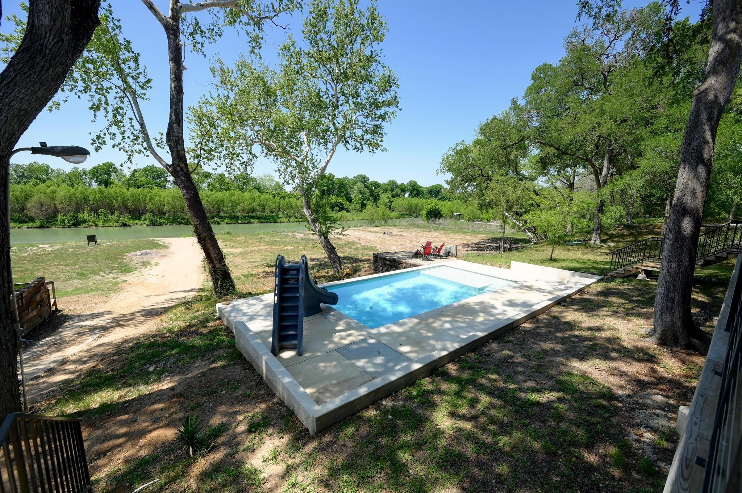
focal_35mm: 14
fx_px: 288
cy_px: 246
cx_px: 371
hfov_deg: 104.3
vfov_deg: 81.1
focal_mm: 14
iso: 2000
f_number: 6.3
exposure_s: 1/8000
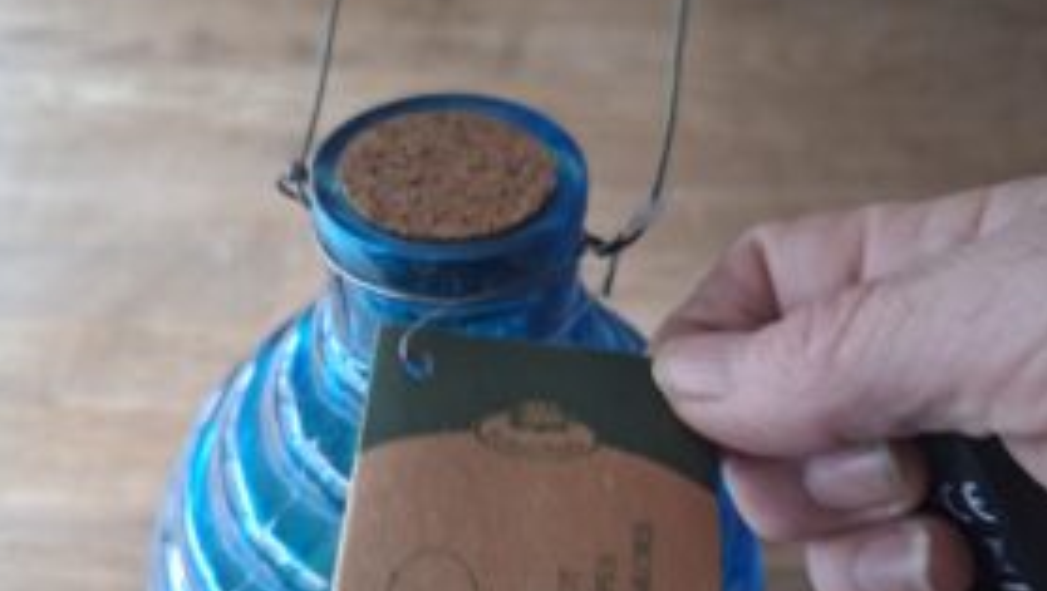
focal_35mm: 36
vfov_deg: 31.6
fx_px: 1000
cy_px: 512
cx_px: 490
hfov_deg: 55.2
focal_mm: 5.54
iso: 320
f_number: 1.8
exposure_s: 1/25
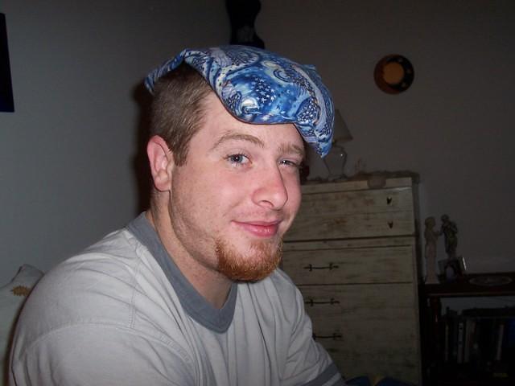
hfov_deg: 50.1
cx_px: 258
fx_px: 550
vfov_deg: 38.7
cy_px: 193
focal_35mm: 37
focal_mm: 5.6
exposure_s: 1/60
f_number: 2.8
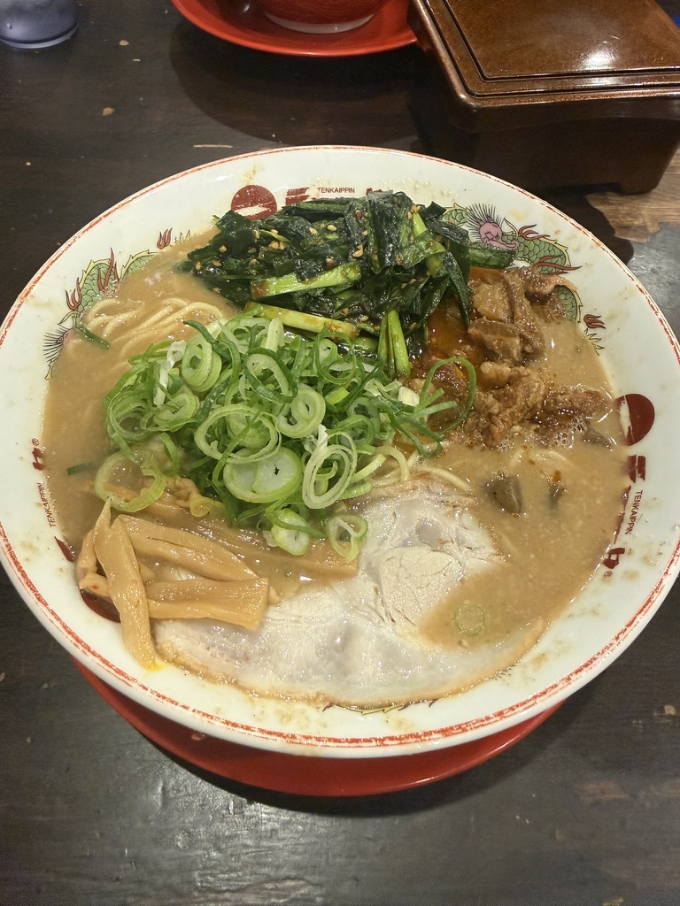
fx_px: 629
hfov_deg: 56.8
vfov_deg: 71.6
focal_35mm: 24
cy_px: 453
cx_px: 340
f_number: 2.2
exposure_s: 1/60
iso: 320
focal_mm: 2.22
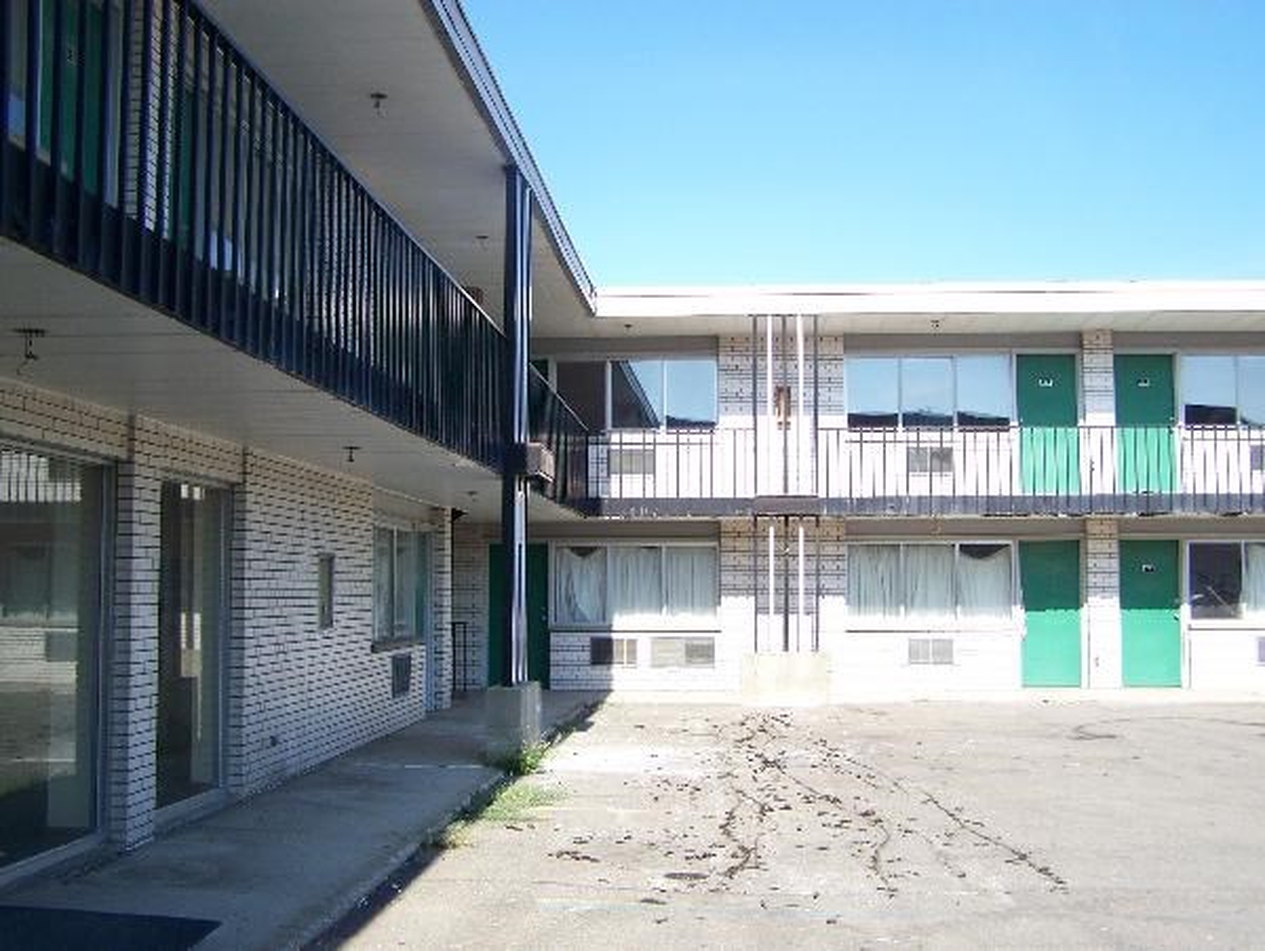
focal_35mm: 38
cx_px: 632
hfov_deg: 48.9
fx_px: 1390
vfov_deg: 37.8
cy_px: 476
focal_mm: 6.3
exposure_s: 1/640
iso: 80
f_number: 2.8
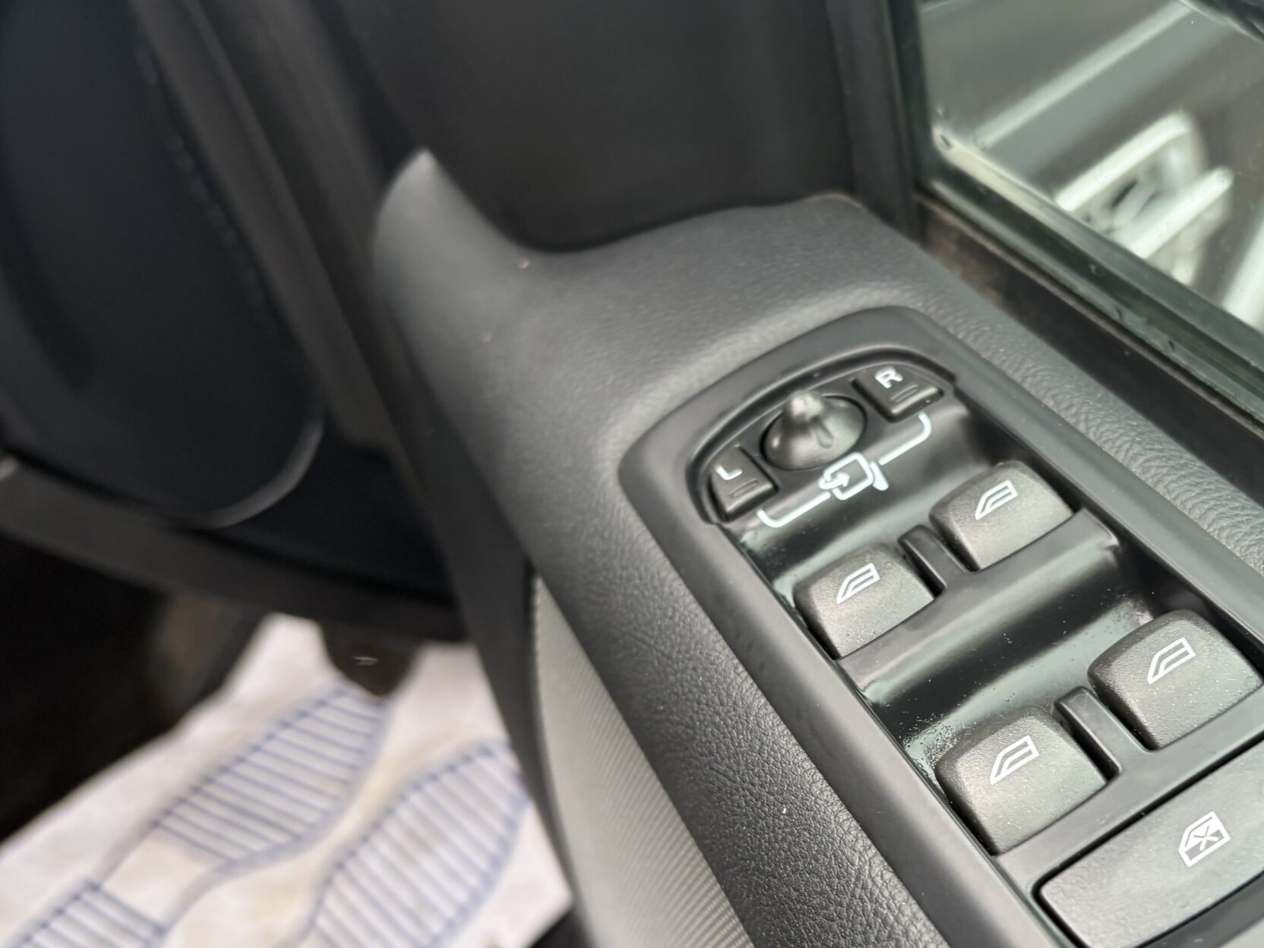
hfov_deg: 45.8
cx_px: 881
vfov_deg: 35.6
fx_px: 1461
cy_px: 642
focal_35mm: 40
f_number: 1.6
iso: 125
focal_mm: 5.96
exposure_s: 1/121
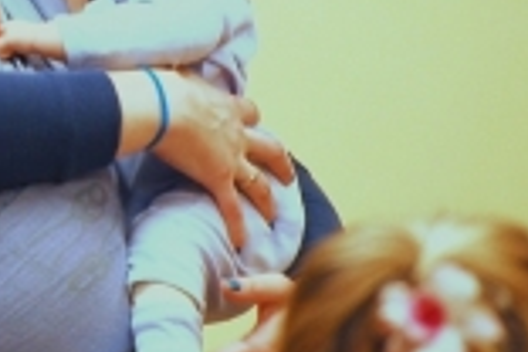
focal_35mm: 696
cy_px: -42
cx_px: -41
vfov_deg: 2.0
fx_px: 10201
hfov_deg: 3.0
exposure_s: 1/30
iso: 640
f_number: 5.3
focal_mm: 145
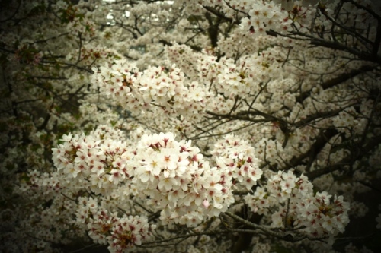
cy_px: 126
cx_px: 190
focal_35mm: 36
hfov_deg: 53.1
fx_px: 381
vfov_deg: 36.8
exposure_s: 1/200
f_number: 7.1
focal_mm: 24
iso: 400
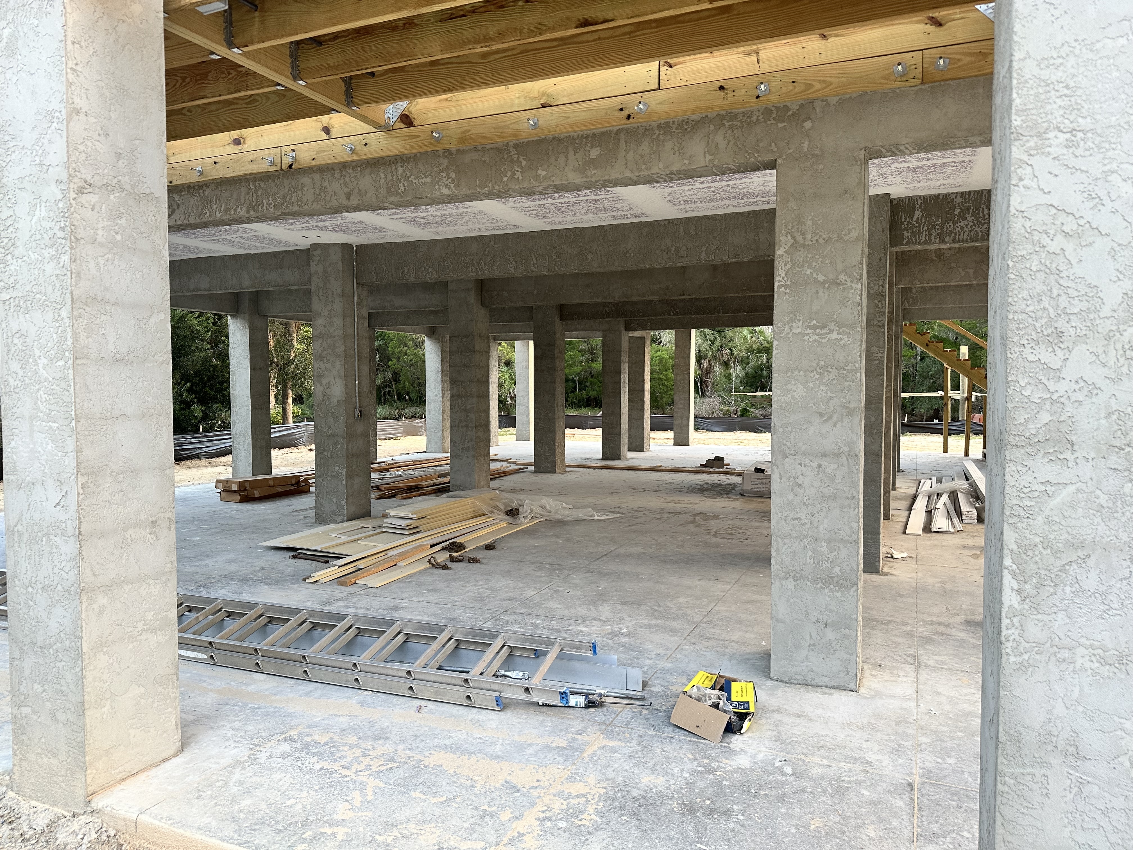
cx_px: 566
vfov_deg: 56.8
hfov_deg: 71.6
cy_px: 425
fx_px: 786
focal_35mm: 24
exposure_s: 1/121
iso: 160
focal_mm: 6.86
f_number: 1.78
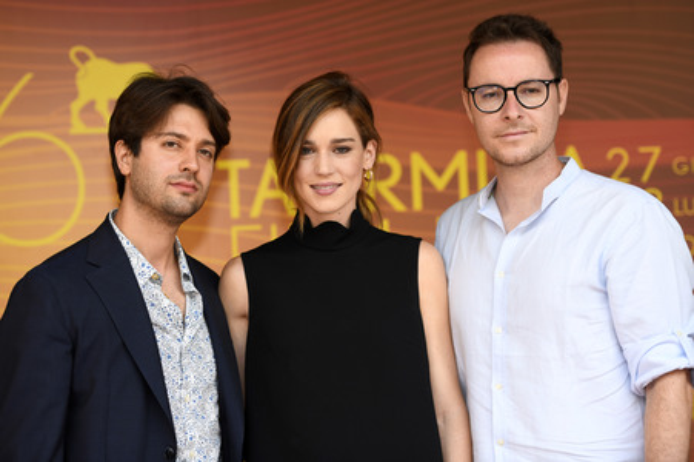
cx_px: 347
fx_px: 2023
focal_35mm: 105
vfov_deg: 13.0
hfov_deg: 19.5
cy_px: 231
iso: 400
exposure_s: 1/400
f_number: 3.2
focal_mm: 105
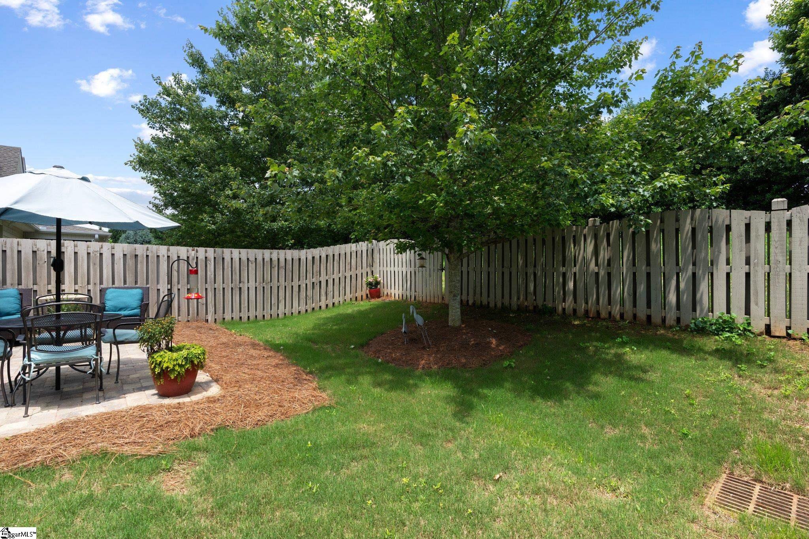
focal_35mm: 16
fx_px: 360
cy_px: 270
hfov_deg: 96.7
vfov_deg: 73.7
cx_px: 404
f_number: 9
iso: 200
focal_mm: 16
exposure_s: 1/100
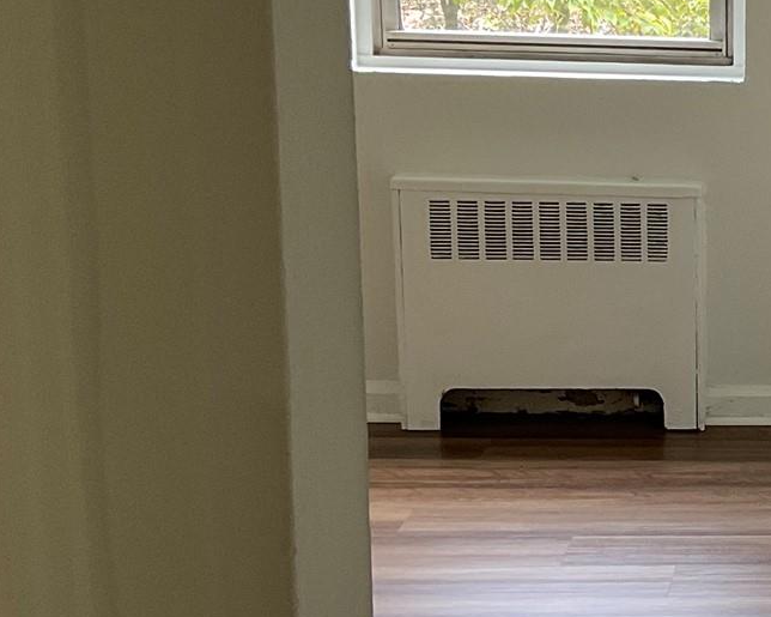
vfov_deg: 17.1
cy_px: 307
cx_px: 1085
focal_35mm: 90
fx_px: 2053
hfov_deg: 19.2
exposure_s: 1/60
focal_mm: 3
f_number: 1.8
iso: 64
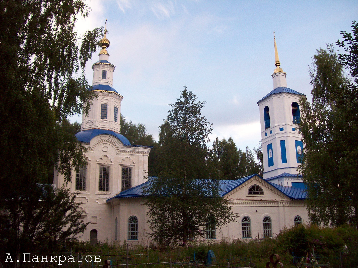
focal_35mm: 36
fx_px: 372
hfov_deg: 51.4
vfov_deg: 39.6
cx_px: 179
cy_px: 134
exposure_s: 1/122
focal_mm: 6
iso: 80
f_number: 2.7
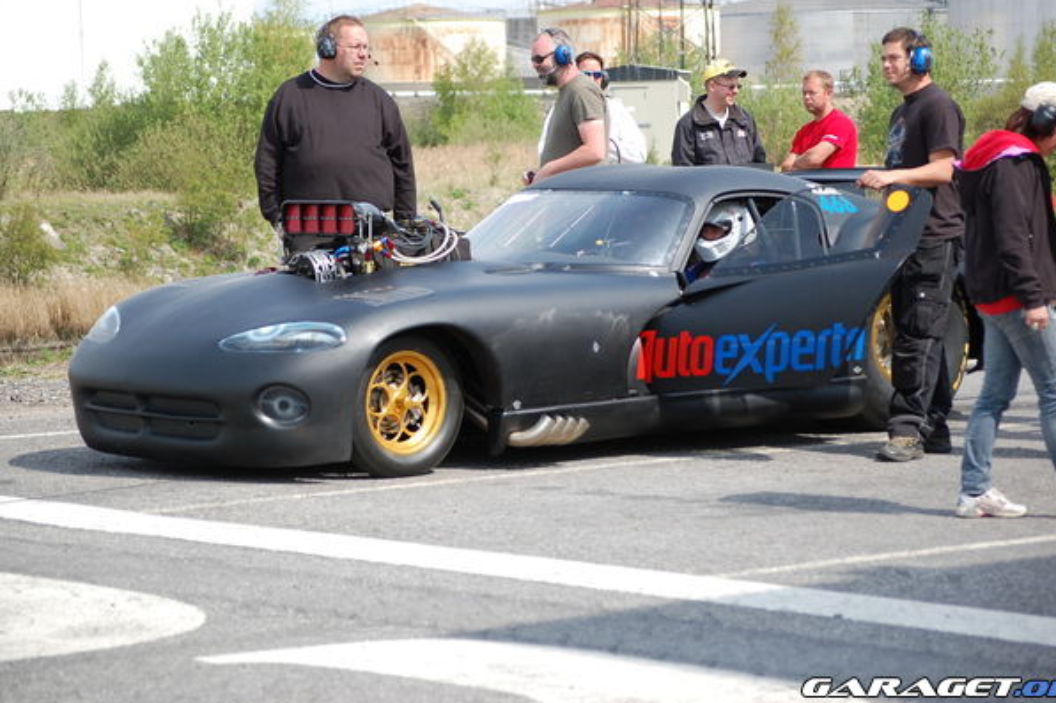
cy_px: 328
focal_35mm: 132
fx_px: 3871
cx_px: 539
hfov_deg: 15.5
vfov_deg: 10.4
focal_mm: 82
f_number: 4.5
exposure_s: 1/1000
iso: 320
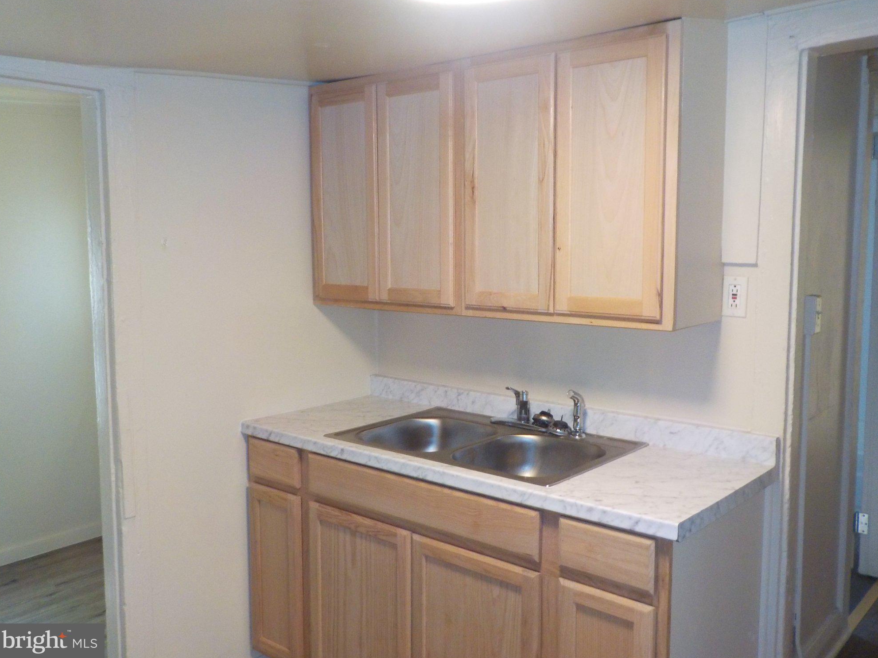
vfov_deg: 45.4
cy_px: 320
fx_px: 786
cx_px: 447
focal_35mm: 31
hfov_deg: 58.4
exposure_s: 1/30
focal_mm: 4.1
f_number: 3.3
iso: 280
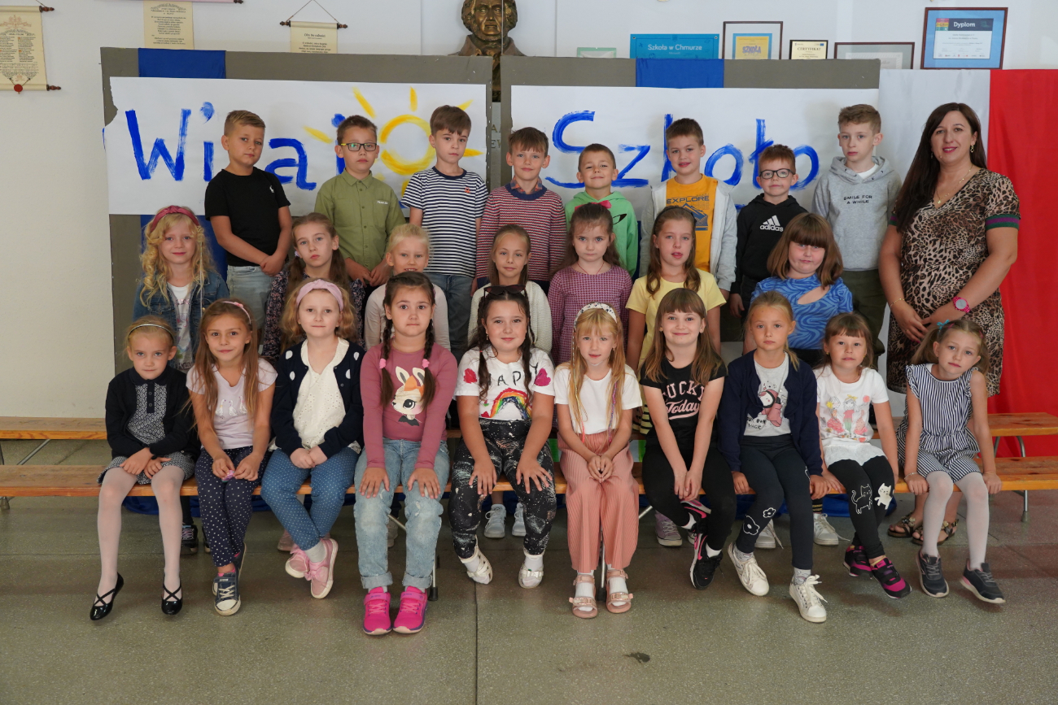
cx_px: 529
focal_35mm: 35
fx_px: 1029
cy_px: 352
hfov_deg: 54.4
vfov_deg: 37.9
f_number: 4
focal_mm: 35
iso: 2500
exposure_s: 1/160
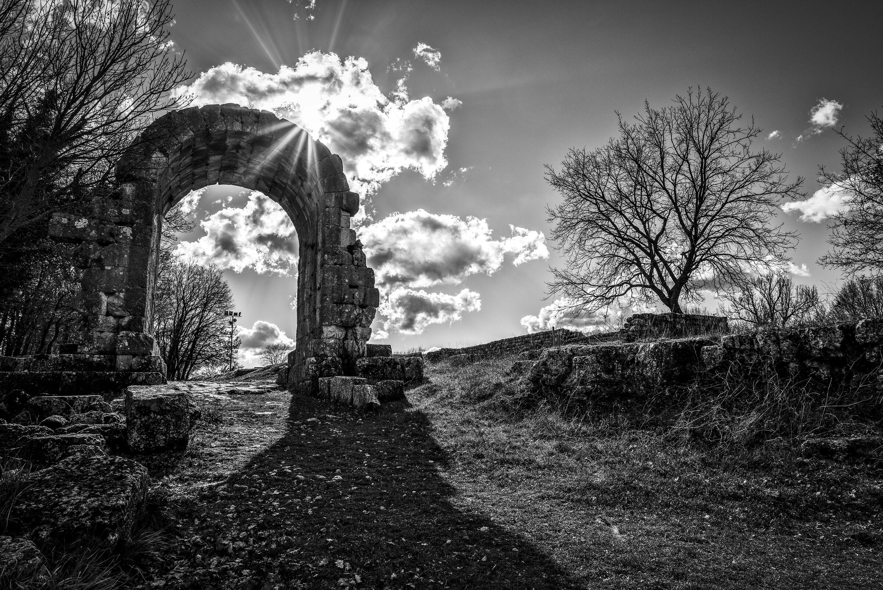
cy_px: 295
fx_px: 491
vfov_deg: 62.0
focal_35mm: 20
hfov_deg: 84.0
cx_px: 442
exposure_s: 1/500
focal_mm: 20
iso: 64
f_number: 7.1
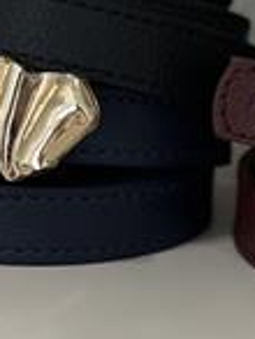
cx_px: 290
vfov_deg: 11.2
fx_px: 1714
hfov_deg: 8.4
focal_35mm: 175
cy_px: 55
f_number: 1.78
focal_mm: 6.86
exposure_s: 1/293
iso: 80
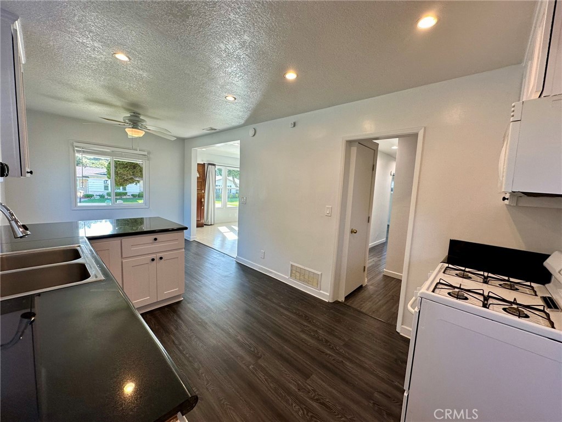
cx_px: 281
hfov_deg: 102.1
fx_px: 227
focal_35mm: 14
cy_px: 211
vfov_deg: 85.7
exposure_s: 1/120
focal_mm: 2.22
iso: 80
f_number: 2.2
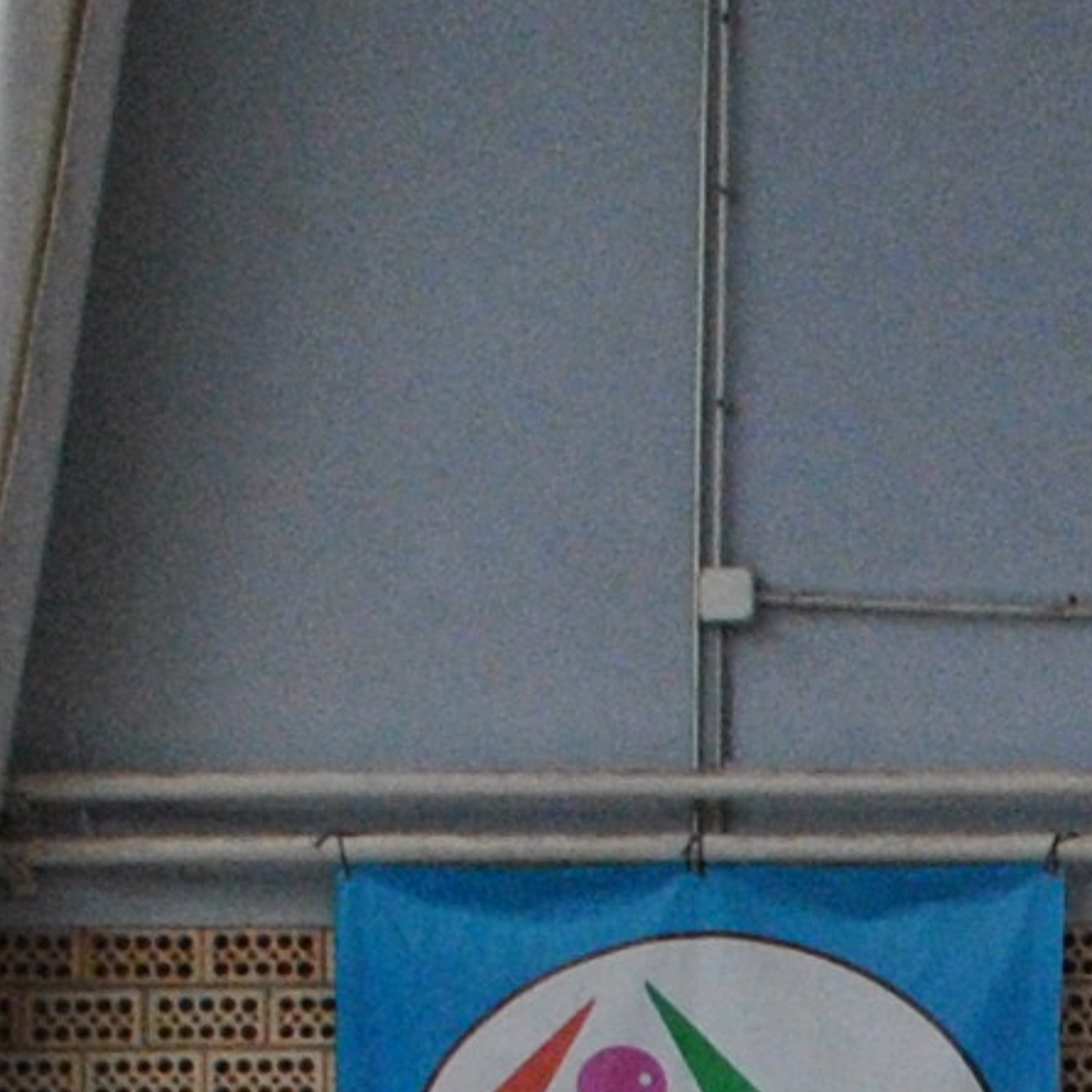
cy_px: 1892
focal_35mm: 278
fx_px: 9911
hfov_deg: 6.1
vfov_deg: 6.2
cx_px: 2481
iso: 800
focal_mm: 25
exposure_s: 1/125
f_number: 5.6
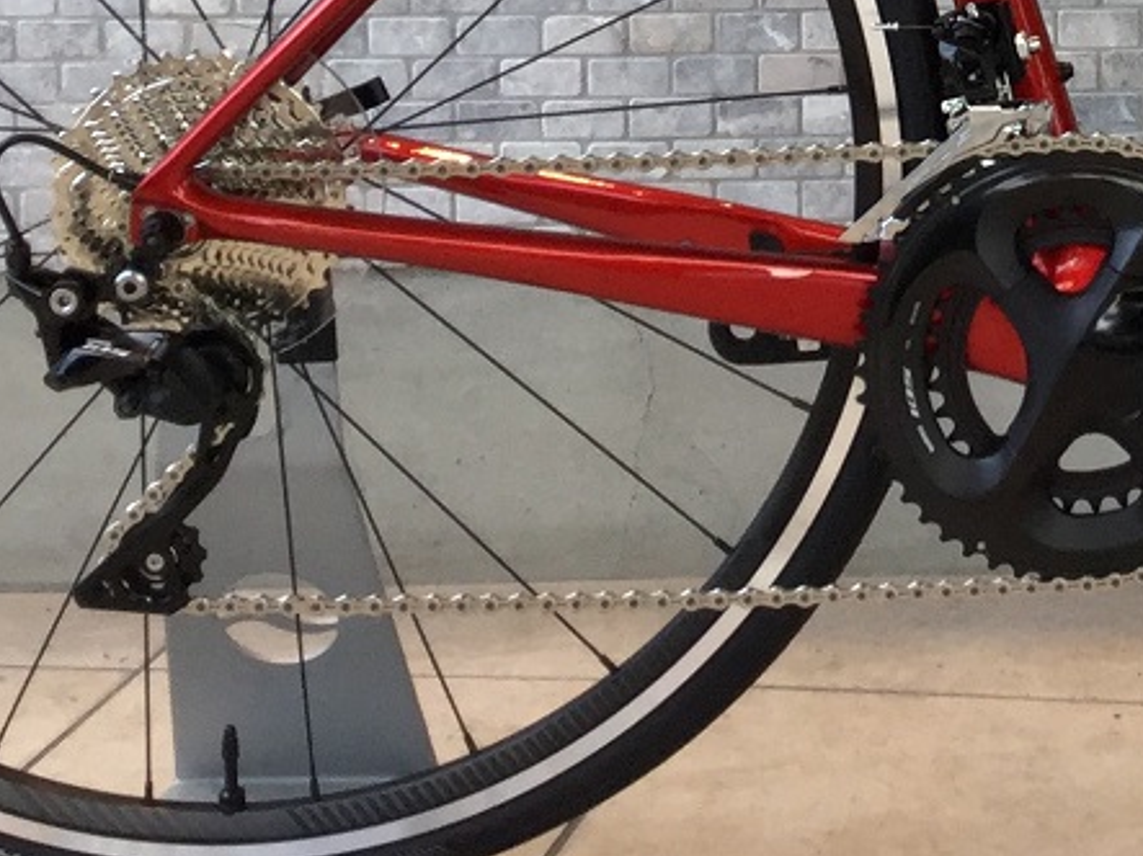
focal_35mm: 112
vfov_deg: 12.5
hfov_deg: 16.9
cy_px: -482
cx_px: 1342
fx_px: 3697
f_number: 2.4
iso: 40
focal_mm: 3.3
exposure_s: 1/120
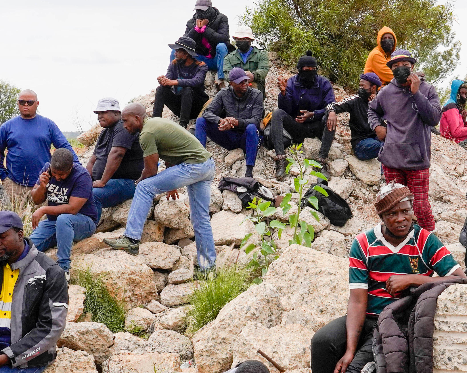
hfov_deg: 23.8
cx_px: 307
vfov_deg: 19.0
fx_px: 1106
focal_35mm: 80
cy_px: 295
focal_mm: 24
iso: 400
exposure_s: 1/1000
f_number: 8
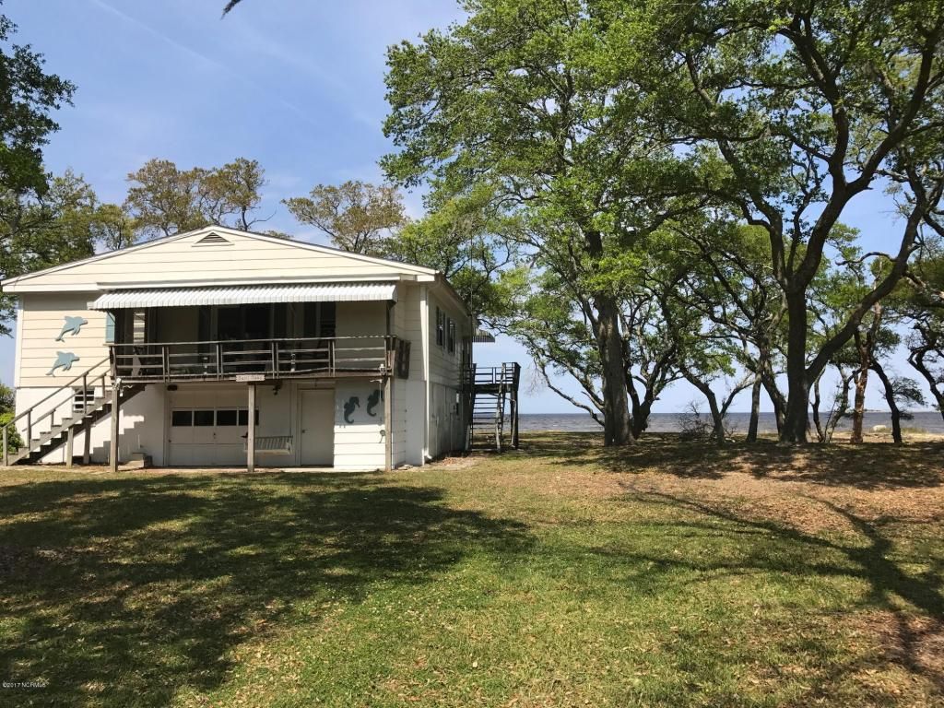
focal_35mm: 28
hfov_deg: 63.4
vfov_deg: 49.7
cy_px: 354
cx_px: 472
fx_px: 764
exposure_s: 1/2128
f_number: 1.8
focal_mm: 3.99
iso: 20
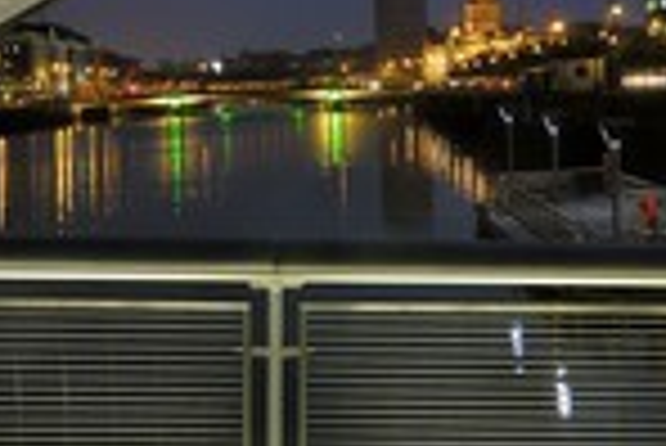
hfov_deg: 38.8
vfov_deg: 25.4
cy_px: 9
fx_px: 944
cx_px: 288
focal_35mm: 51
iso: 100
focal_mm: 12
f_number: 7.1
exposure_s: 1.1
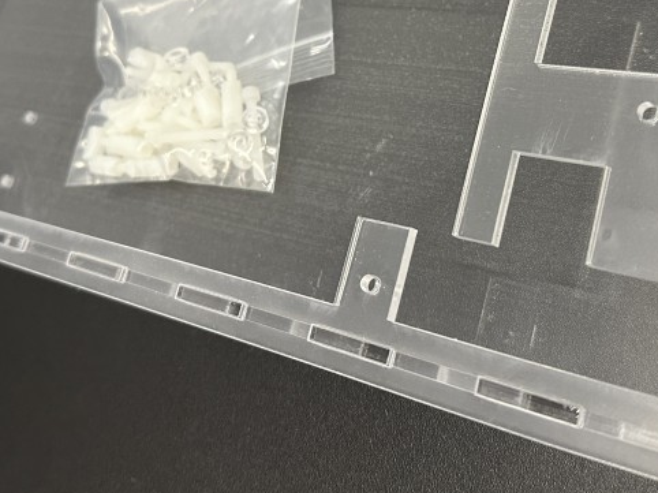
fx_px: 969
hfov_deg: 37.5
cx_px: 349
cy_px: 55
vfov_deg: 27.6
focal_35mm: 51
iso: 320
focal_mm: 6.86
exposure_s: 1/60
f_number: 1.78
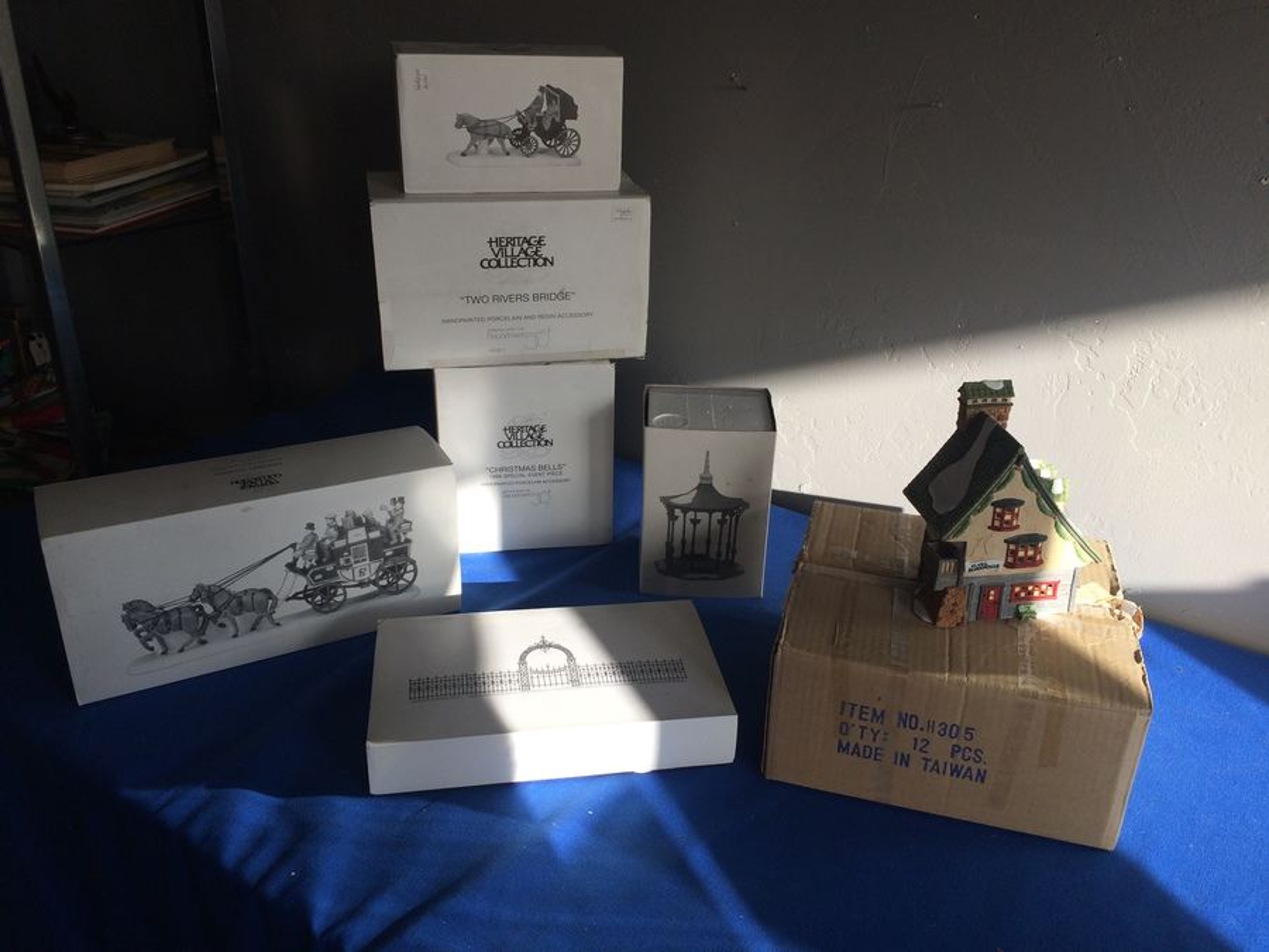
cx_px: 634
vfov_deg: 48.2
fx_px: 1063
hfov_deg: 61.7
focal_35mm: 29
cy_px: 476
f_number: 2.2
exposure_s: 1/456
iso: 32
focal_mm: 4.15
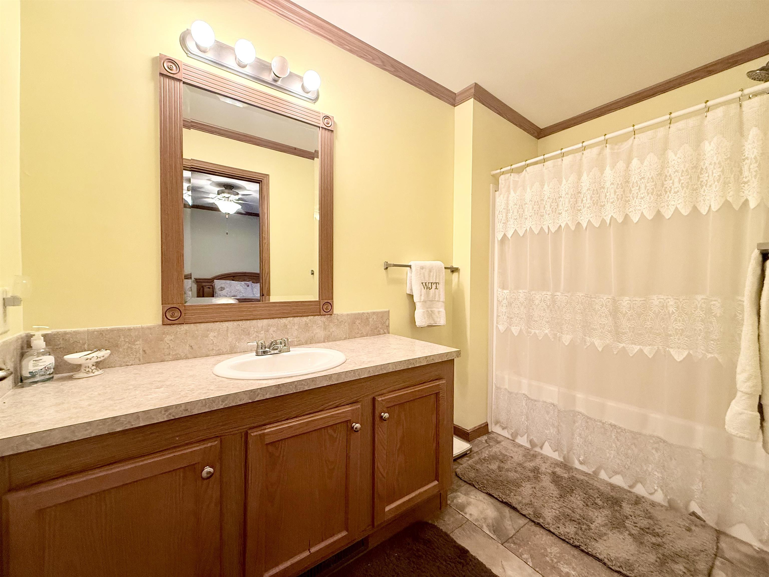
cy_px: 288
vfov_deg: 85.7
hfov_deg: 102.1
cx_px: 384
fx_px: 311
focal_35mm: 14
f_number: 2.2
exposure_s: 1/60
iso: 250
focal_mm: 2.22
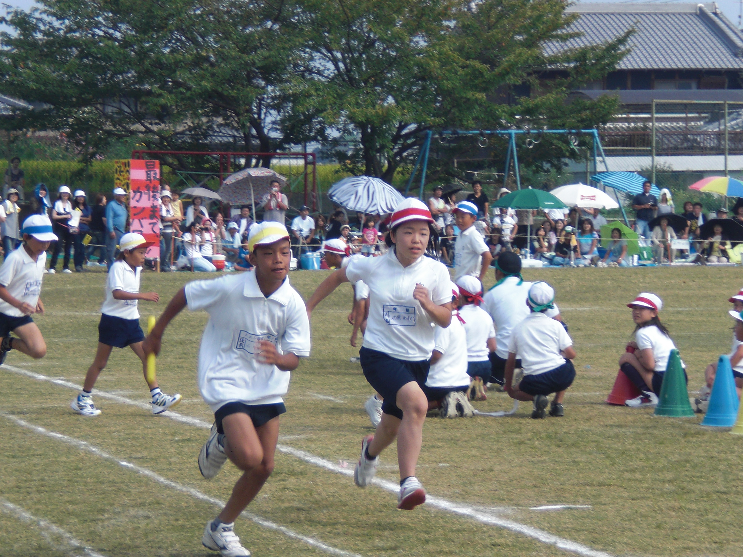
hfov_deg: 14.7
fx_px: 2876
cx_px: 317
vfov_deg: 11.1
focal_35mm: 134
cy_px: 310
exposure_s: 1/250
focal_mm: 18.9
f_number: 5.9
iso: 64
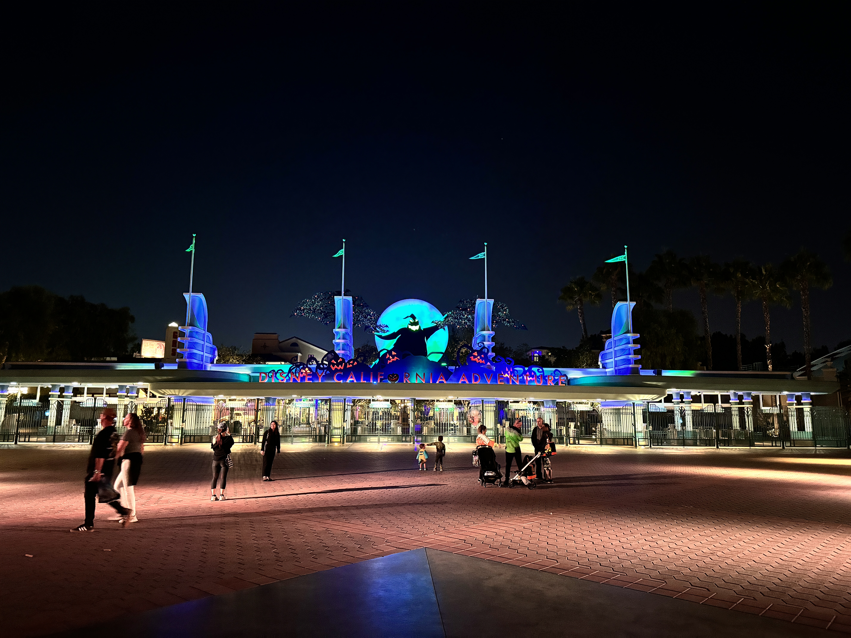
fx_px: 590
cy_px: 319
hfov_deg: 71.6
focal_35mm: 24
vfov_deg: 56.8
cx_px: 426
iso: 1600
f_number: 1.78
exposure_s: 1/29
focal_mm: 6.76
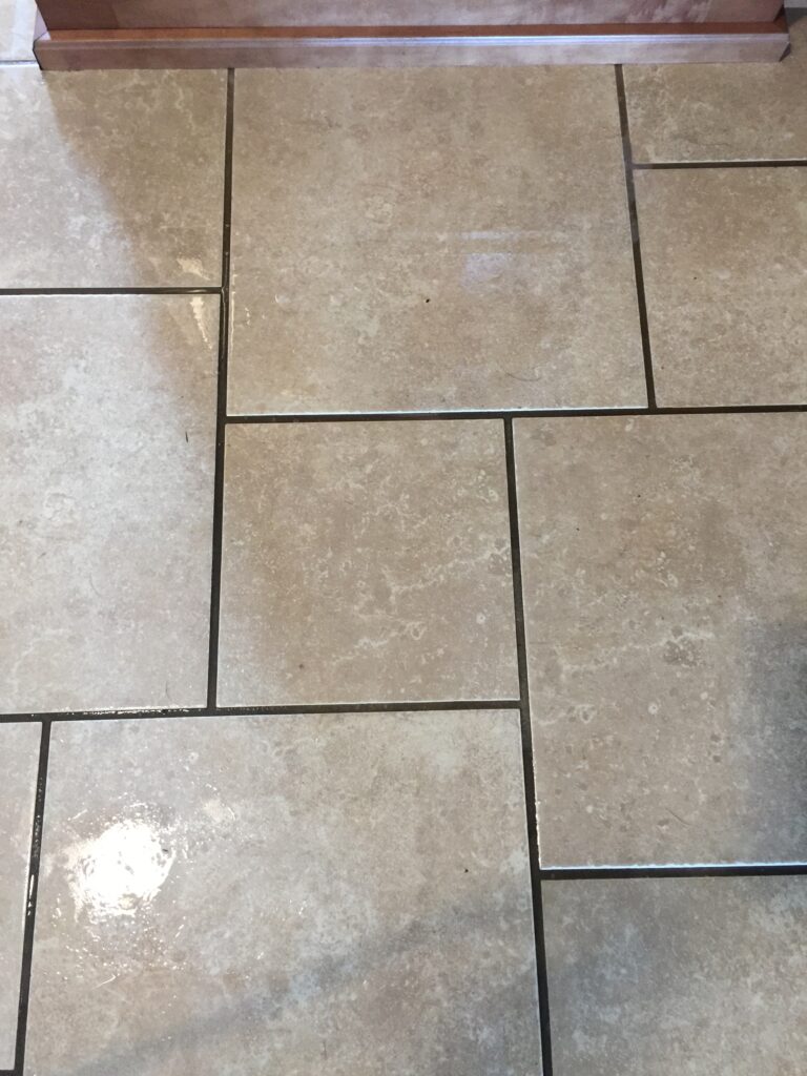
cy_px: 538
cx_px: 404
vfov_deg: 61.7
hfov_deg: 48.2
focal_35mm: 29
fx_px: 901
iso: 100
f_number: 2.2
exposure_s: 1/10
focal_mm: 4.15
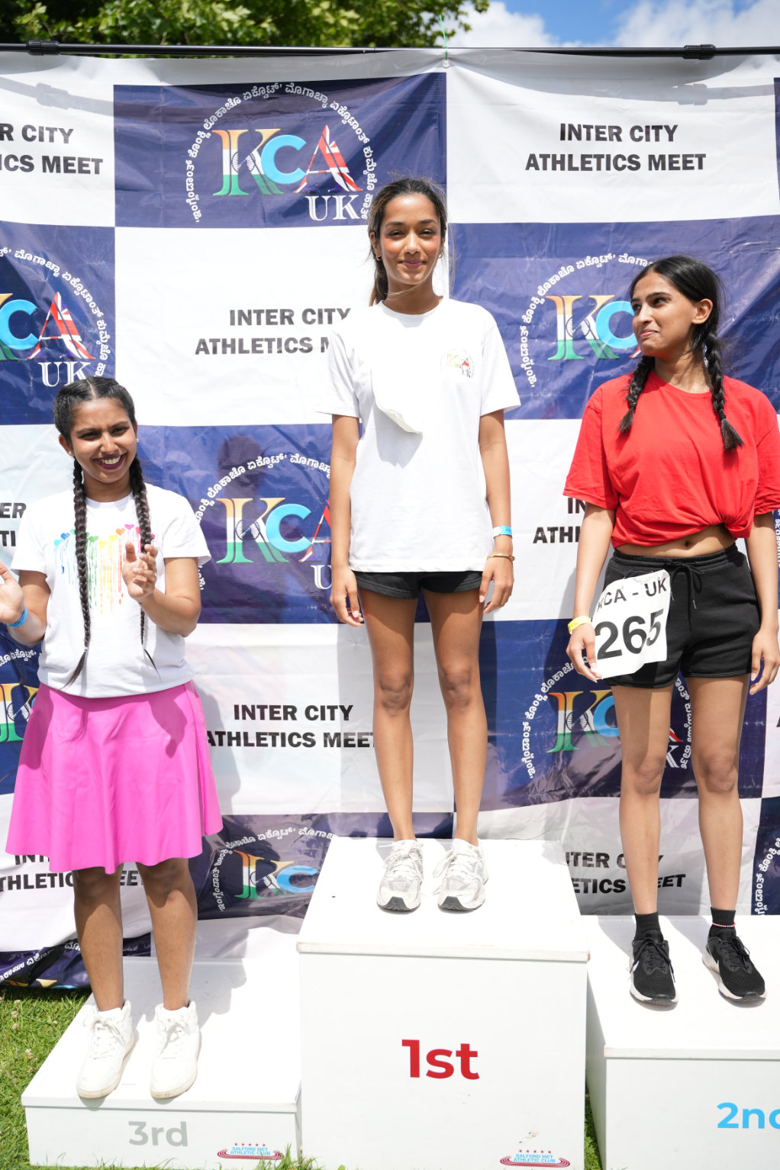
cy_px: 585
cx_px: 390
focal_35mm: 31
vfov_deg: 59.7
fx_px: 1020
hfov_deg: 41.8
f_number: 2.8
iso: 250
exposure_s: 1/4000
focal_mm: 31.4
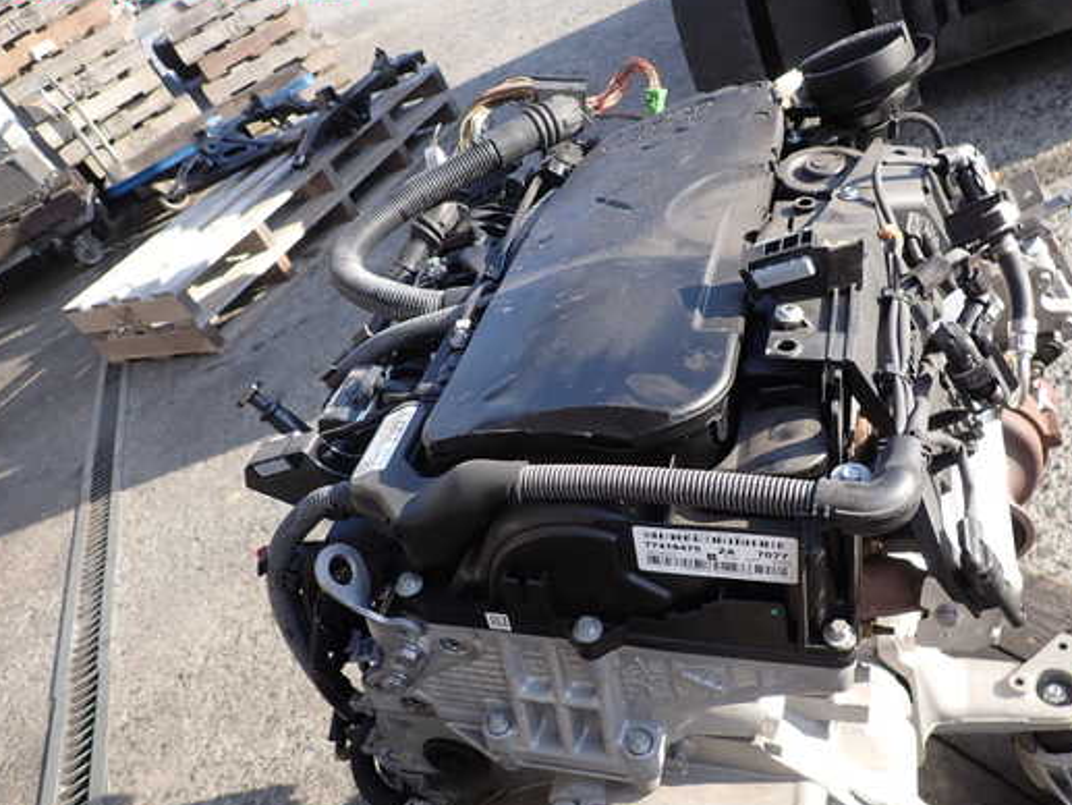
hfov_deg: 61.5
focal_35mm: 29
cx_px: 597
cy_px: 423
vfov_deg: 48.2
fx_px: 898
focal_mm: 4.5
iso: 100
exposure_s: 1/320
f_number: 2.8
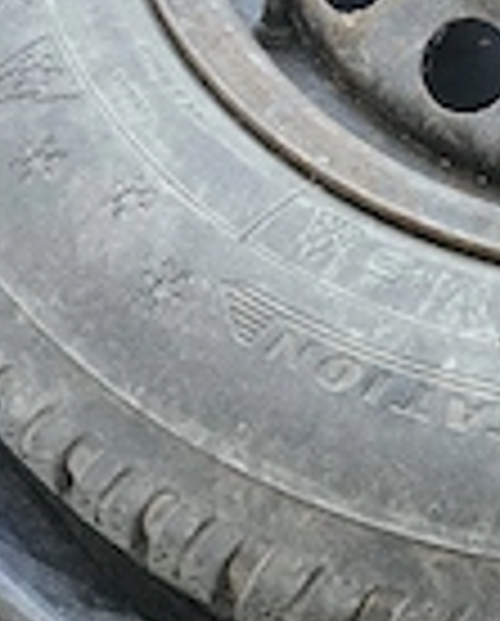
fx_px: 1198
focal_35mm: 65
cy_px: -40
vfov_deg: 27.0
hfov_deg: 21.4
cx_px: 649
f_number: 1.8
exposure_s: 1/101
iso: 500
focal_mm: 5.4
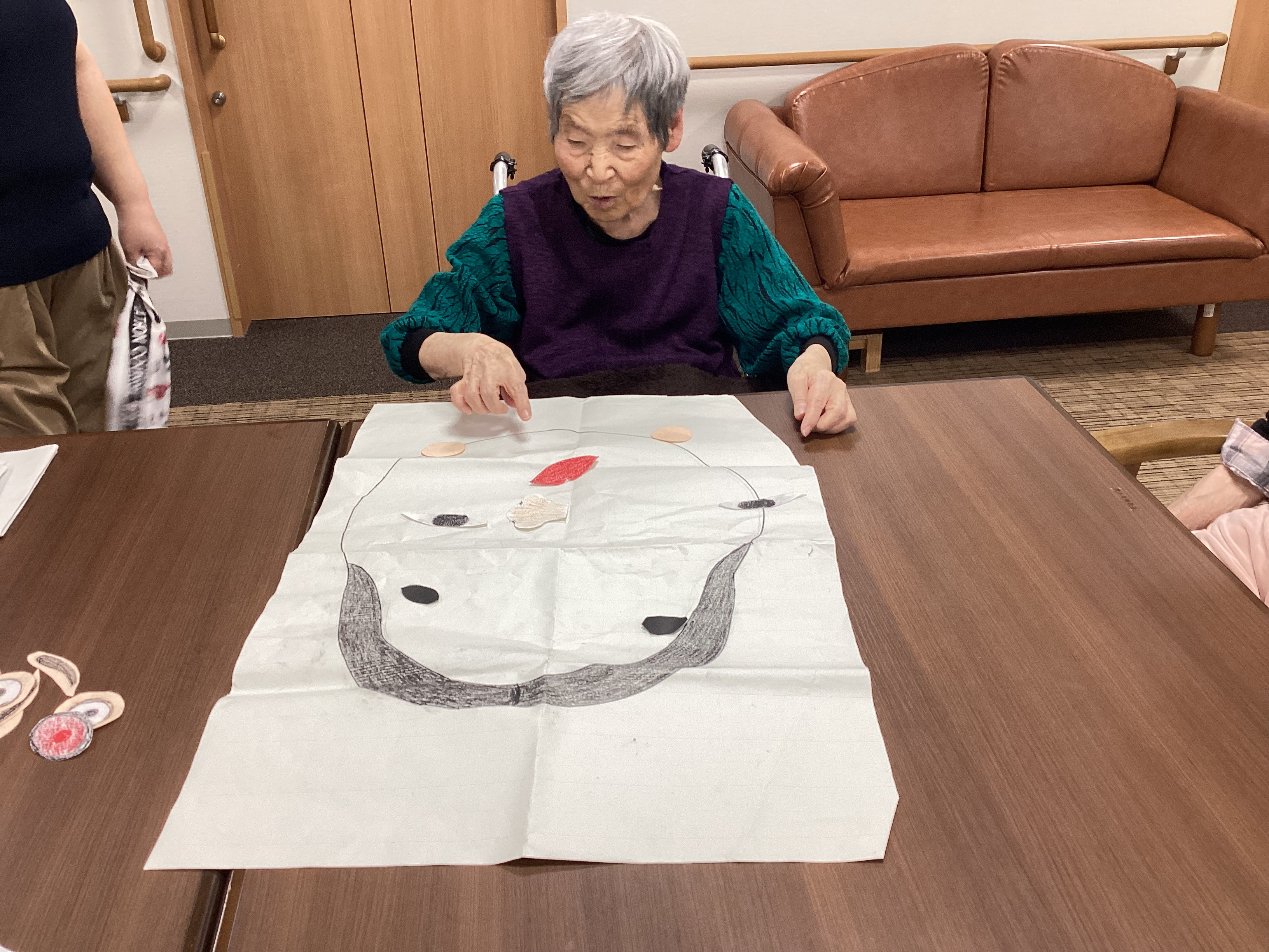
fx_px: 1136
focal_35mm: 31
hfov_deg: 58.4
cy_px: 476
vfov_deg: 45.4
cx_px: 634
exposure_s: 1/50
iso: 64
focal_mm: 3.3
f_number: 2.4
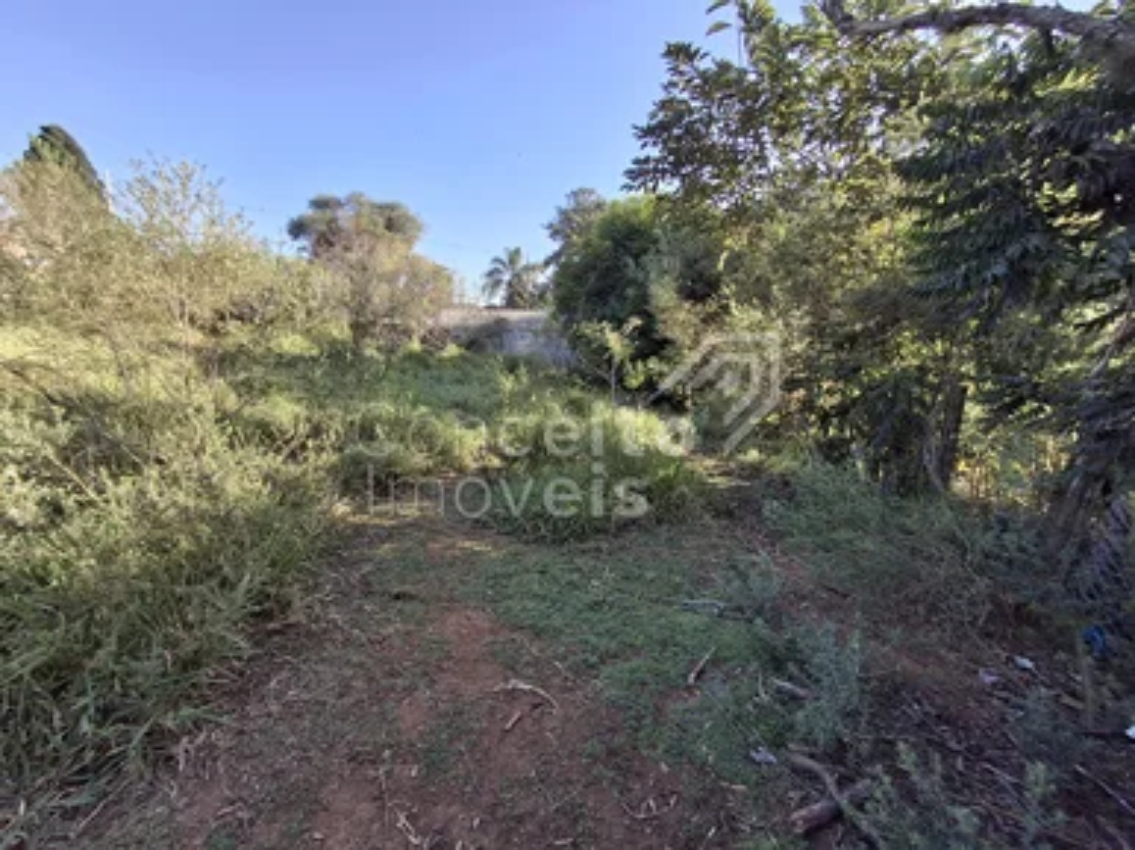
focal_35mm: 16
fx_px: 524
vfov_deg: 78.0
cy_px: 425
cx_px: 568
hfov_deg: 94.5
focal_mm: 1.64
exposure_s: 1/375
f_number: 2.2
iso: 40
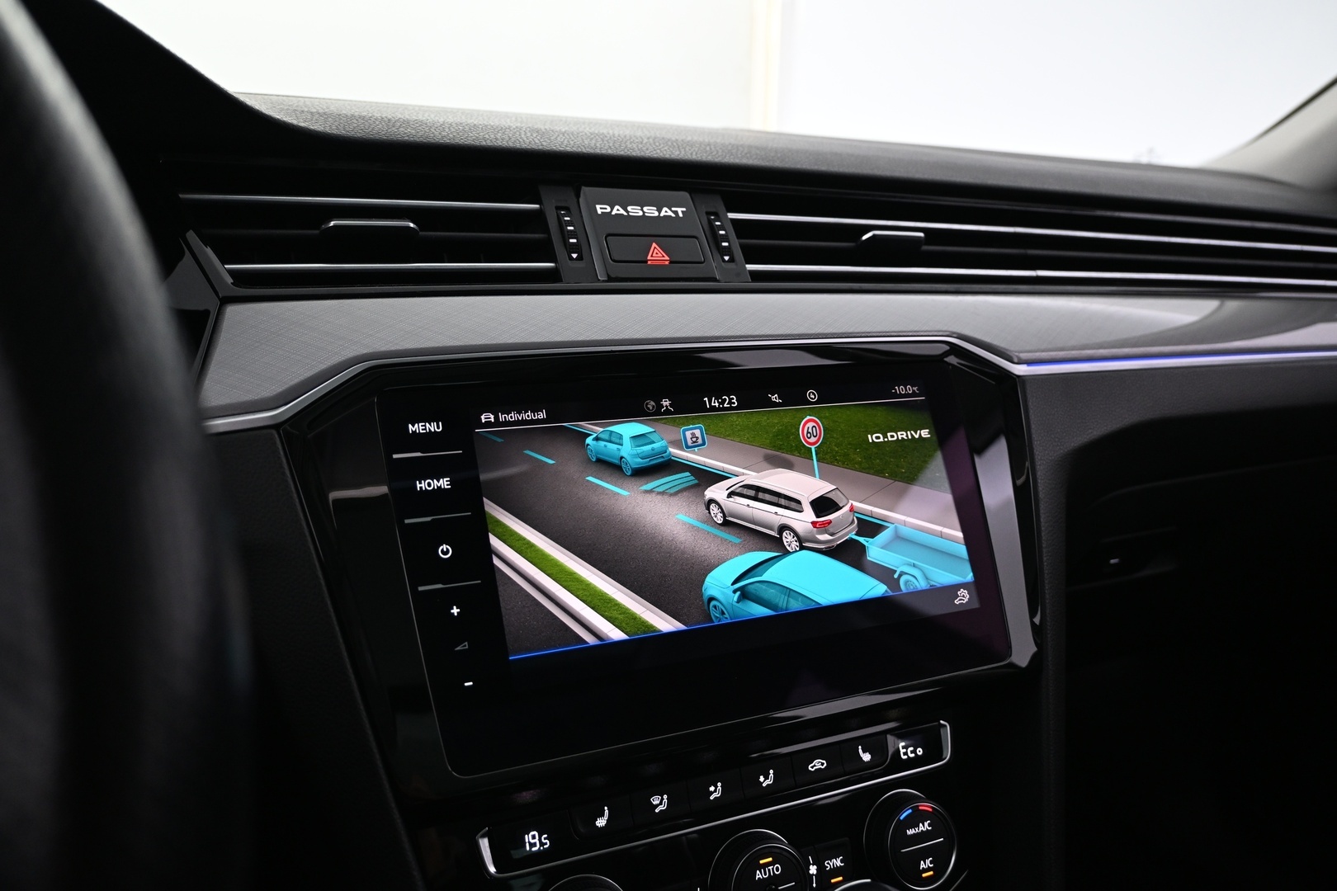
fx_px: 1003
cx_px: 668
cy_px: 446
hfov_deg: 67.4
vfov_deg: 47.9
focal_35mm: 27
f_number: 3.5
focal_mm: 18
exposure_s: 1/30
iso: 1000
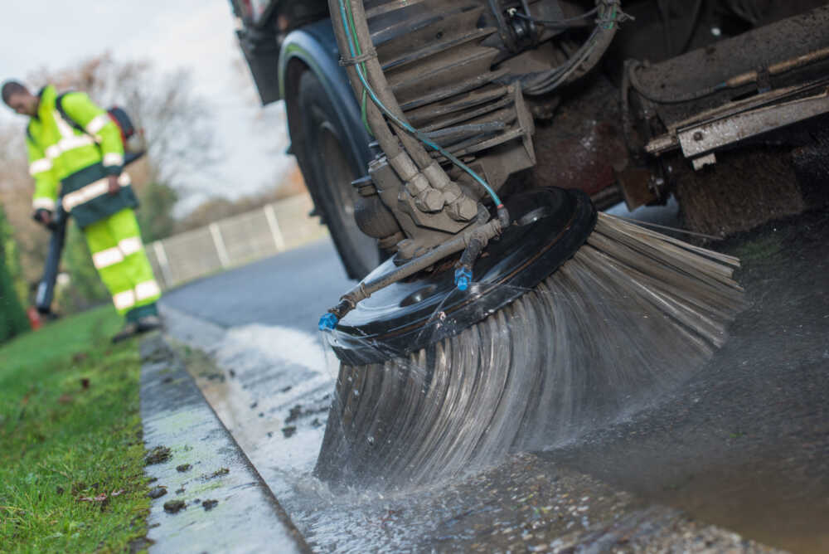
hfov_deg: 39.6
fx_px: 1152
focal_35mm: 50
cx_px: 414
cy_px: 277
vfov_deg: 27.0
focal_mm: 50
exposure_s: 1/200
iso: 125
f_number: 4.5
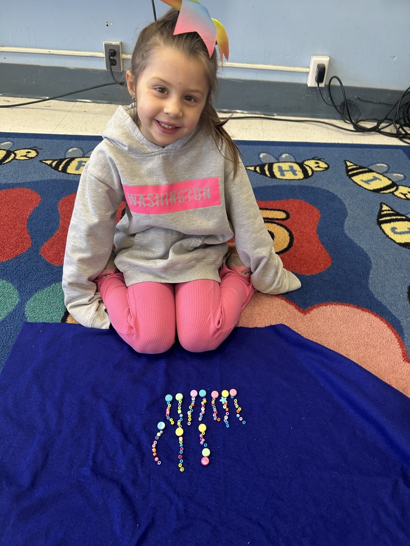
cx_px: 205
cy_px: 273
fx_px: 411
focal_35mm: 26
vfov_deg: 67.3
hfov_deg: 53.1
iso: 125
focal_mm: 5.7
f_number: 1.5
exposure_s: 1/60
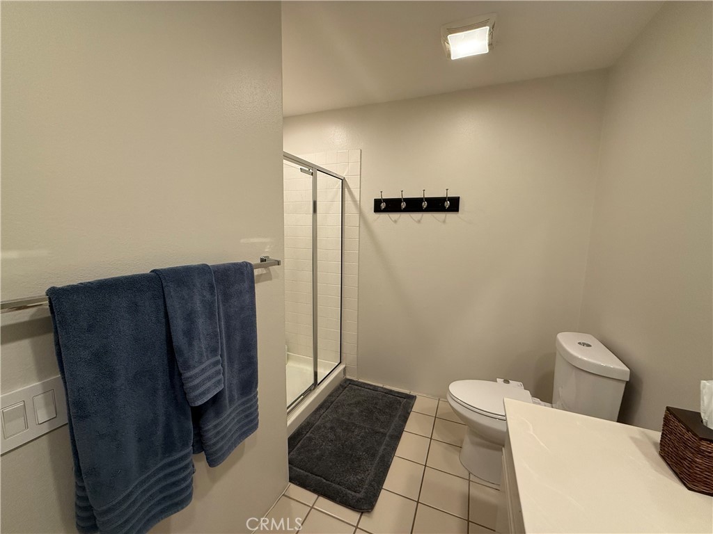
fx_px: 288
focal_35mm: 14
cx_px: 356
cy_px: 267
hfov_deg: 102.1
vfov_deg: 85.7
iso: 200
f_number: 2.2
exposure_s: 1/120
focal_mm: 2.22
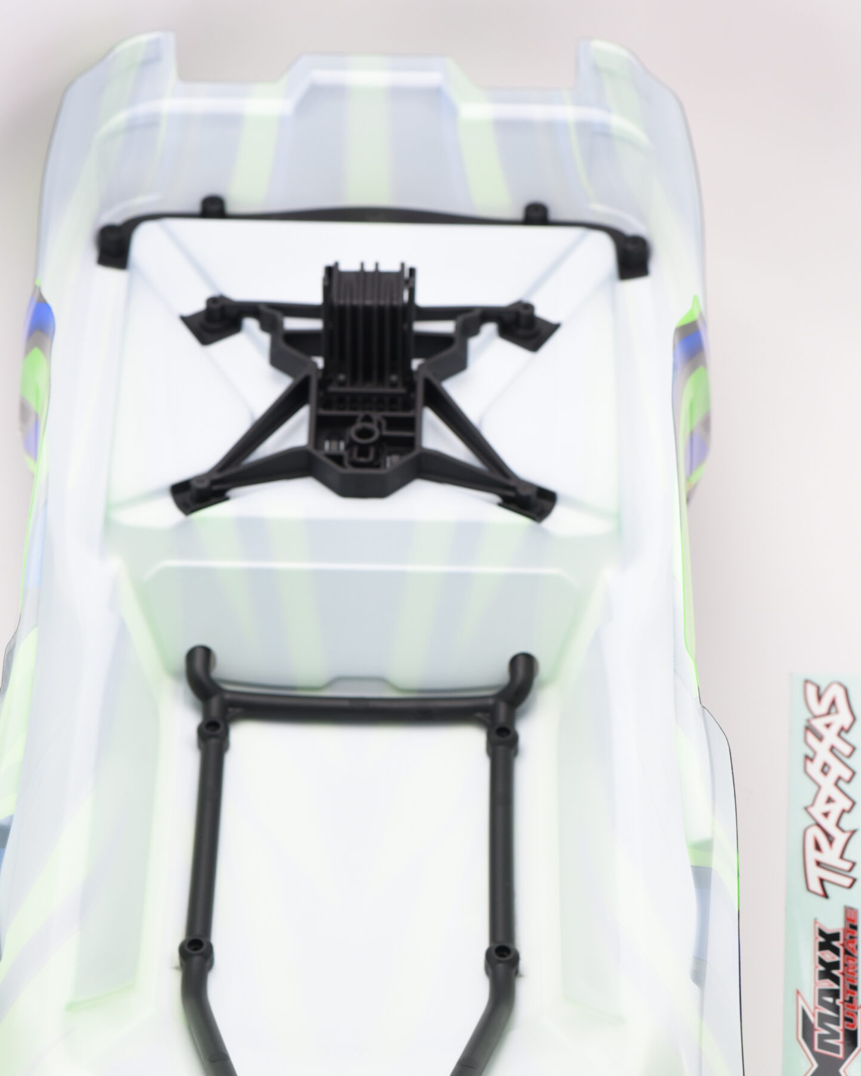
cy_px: 746
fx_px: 3631
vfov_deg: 16.8
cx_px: 386
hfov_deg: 13.5
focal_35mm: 114
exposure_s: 1/100
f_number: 8
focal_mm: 85
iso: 1000
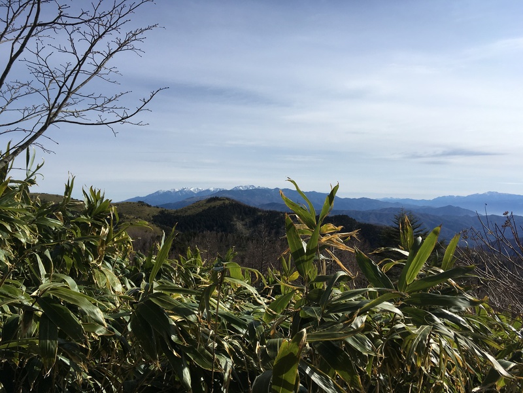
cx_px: 262
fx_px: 438
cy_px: 196
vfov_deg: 48.2
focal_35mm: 29
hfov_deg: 61.7
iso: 25
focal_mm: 4.15
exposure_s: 1/3205
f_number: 2.2
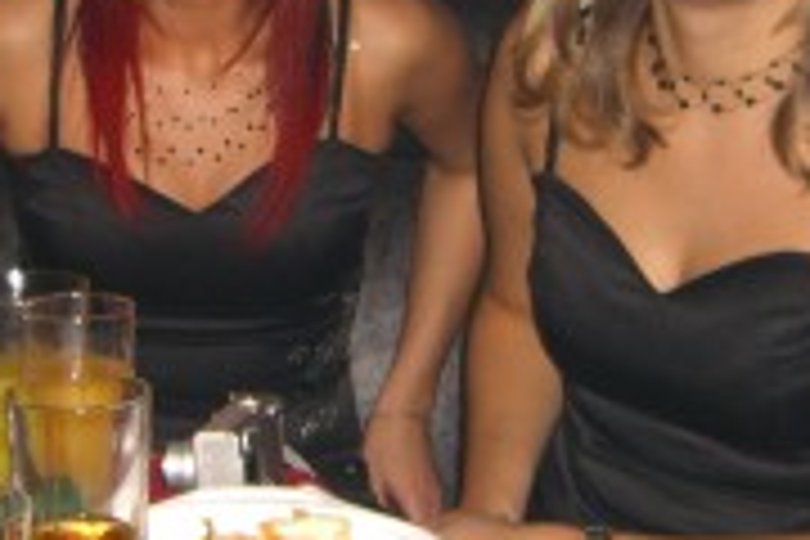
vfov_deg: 10.4
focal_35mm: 132
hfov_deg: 15.5
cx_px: 342
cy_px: 153
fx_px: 2970
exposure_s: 1/60
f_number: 2.8
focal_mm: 7.9
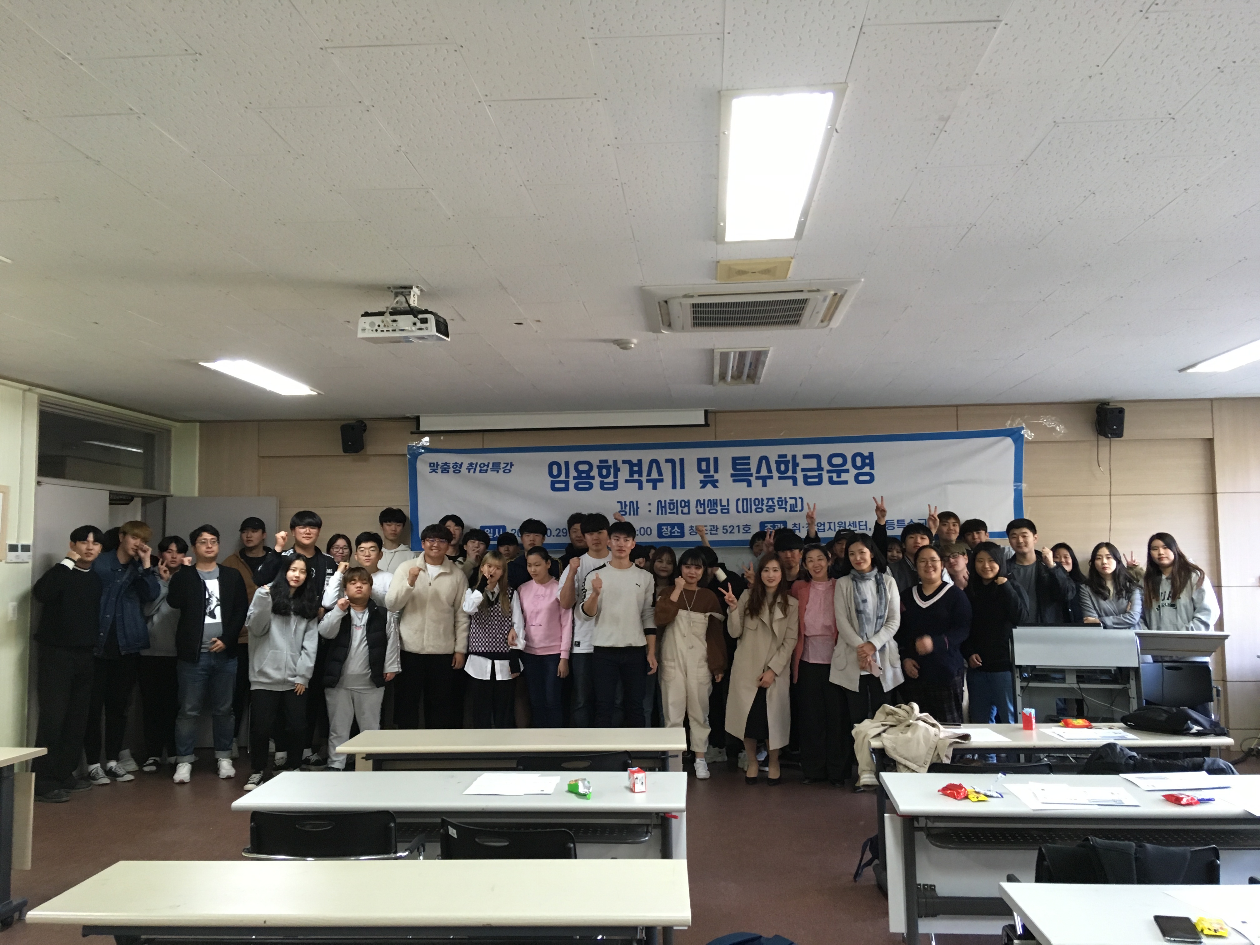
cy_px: 472
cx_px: 630
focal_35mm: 29
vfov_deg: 48.2
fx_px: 1056
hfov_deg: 61.7
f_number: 2.2
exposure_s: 1/30
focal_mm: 4.15
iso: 100
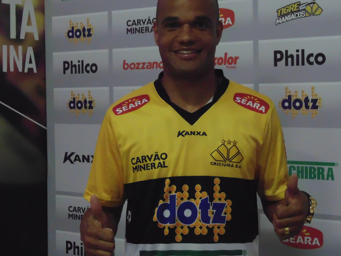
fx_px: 680
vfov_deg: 21.3
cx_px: 195
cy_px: 120
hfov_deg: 28.1
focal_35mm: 69
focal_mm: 10.4
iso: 800
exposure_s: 1/30
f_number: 3.9
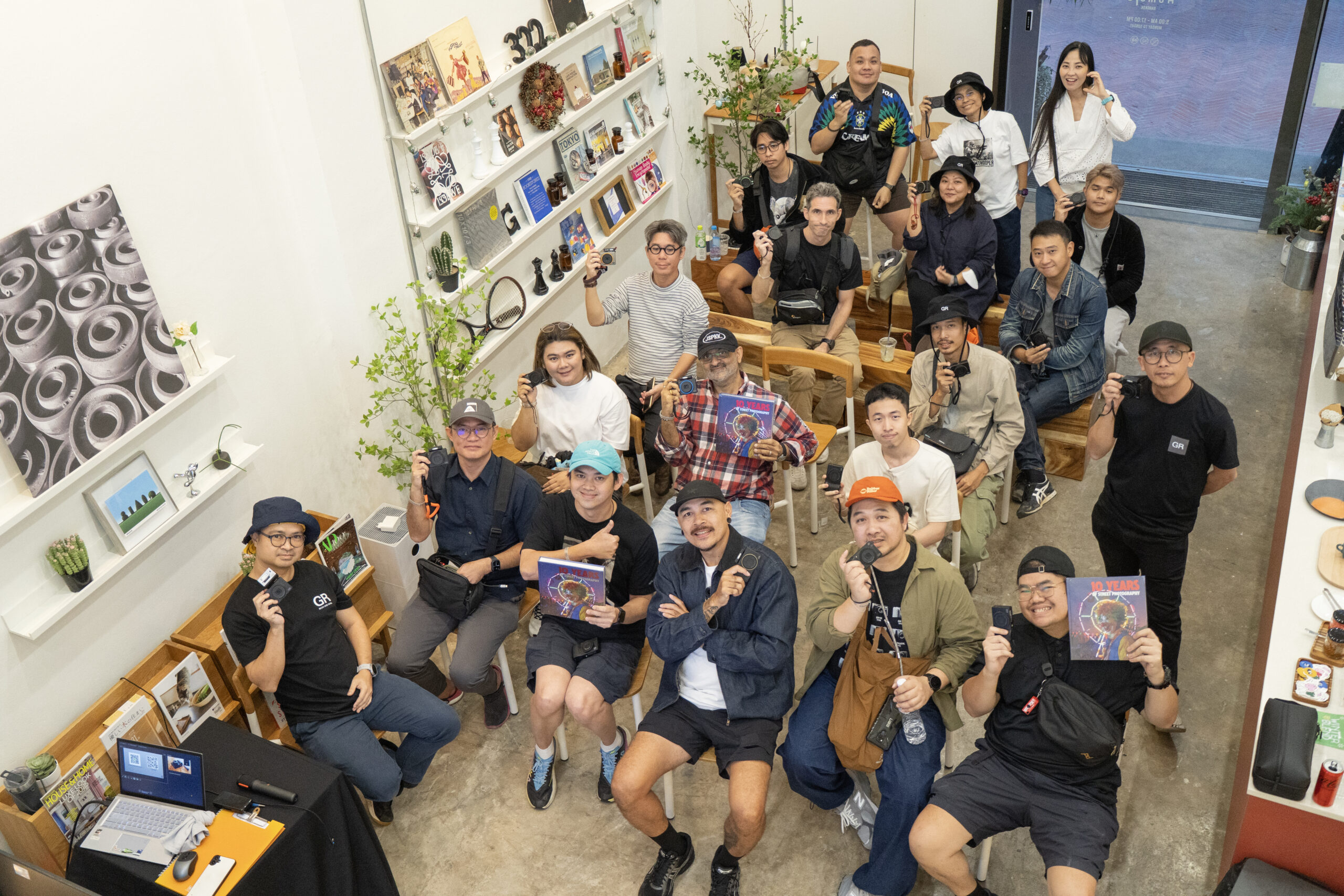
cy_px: 448
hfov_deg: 57.2
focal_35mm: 33
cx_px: 672
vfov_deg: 40.0
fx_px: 1232
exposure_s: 1/100
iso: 4000
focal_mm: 33
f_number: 4.5
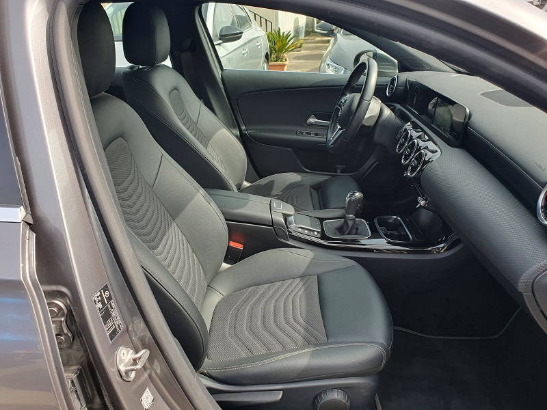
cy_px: 205
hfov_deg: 67.3
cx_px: 274
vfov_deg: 53.1
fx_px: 411
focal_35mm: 26
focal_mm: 4.32
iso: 50
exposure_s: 1/221
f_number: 2.4
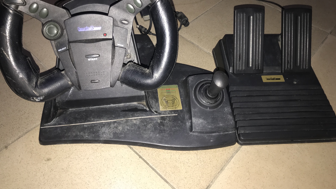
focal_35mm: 31
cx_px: 170
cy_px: 62
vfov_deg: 37.3
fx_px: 276
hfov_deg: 62.6
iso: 32
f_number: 1.8
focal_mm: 3.99
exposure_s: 1/17
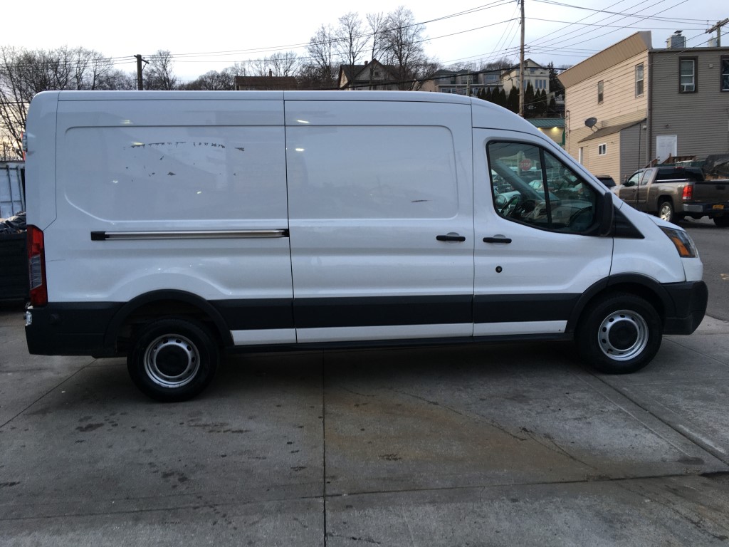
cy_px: 274
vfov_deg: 48.2
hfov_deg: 61.7
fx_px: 611
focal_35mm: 29
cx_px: 364
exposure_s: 1/60
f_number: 2.2
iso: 25
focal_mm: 4.15
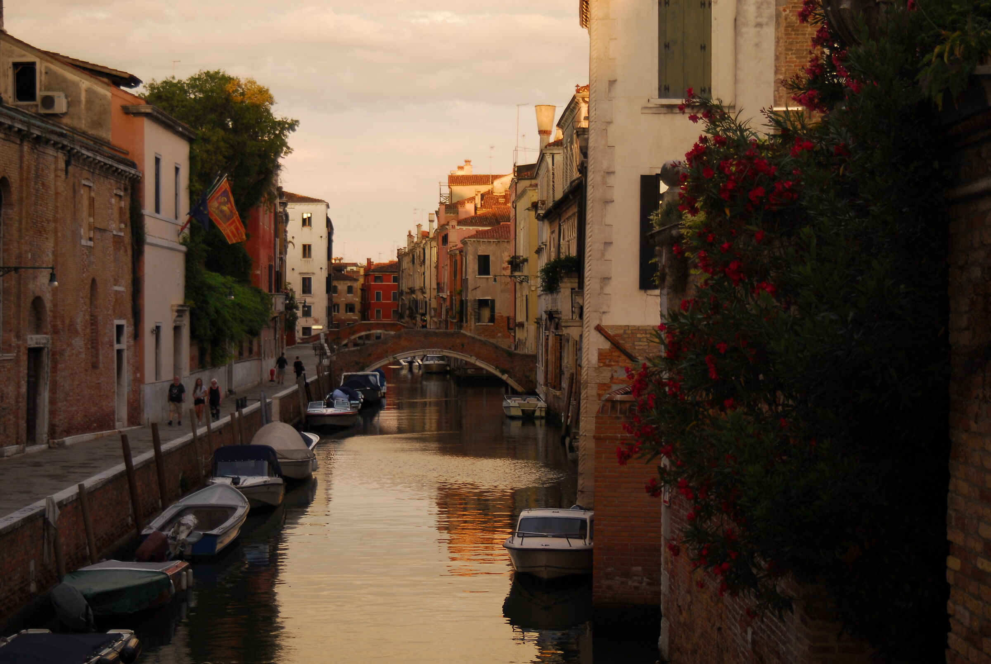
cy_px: 332
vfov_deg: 20.2
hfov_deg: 29.8
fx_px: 1860
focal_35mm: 68
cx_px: 496
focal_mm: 45
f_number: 4
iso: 200
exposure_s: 1/60
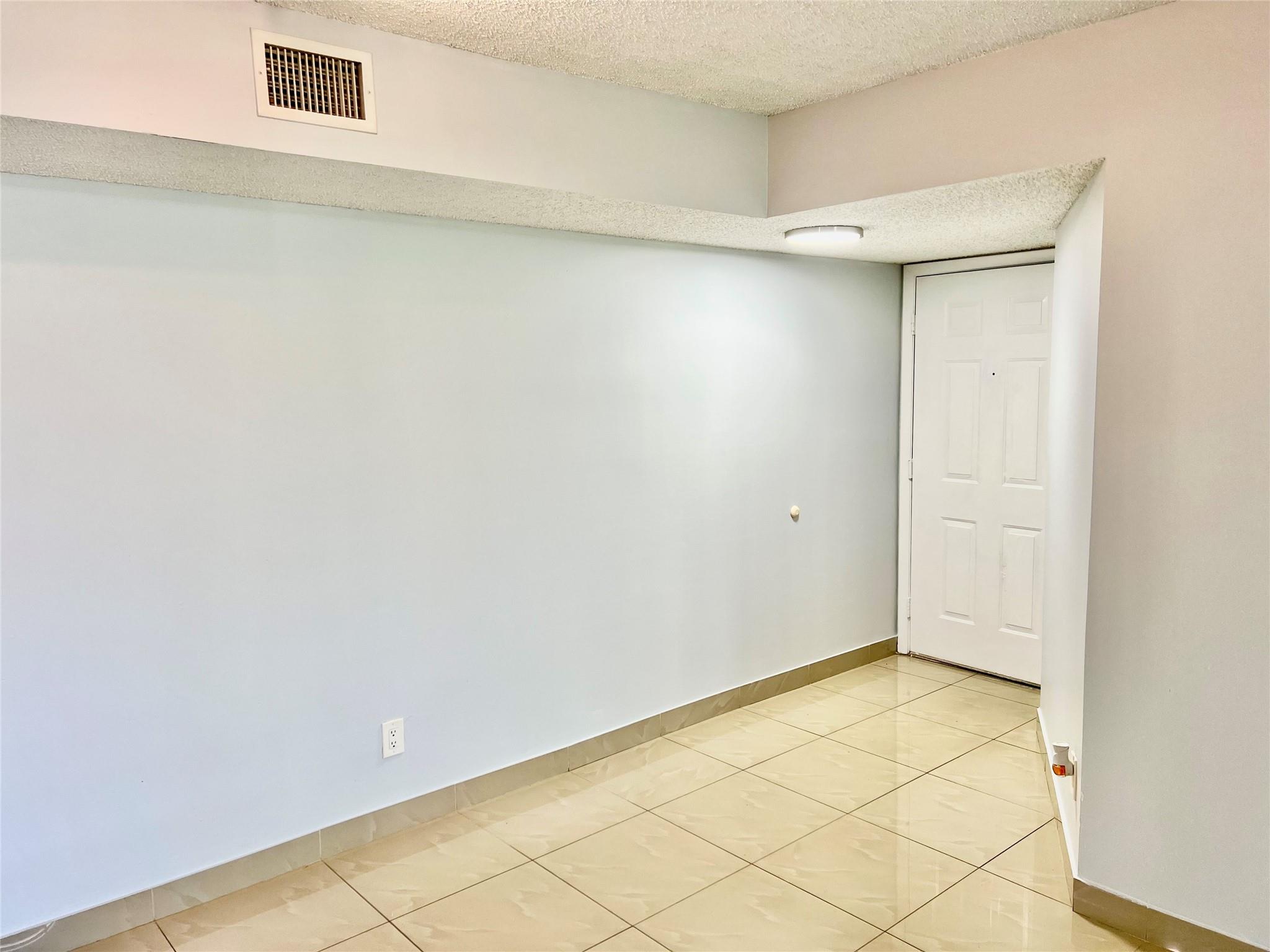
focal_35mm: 26
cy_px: 476
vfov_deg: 53.1
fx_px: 954
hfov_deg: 67.3
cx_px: 635
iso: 80
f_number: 1.5
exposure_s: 1/120
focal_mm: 5.7
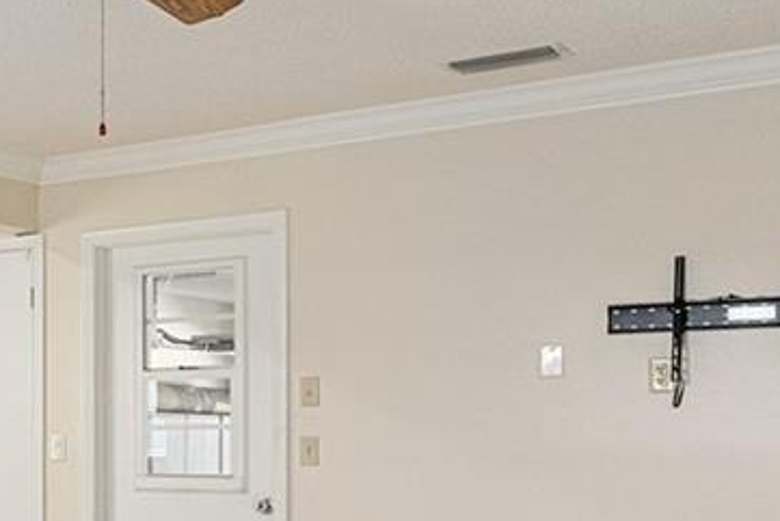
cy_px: 415
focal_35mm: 62
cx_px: -337
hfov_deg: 25.7
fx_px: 1344
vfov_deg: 21.7
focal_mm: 14
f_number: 7.1
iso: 400
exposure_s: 1/20
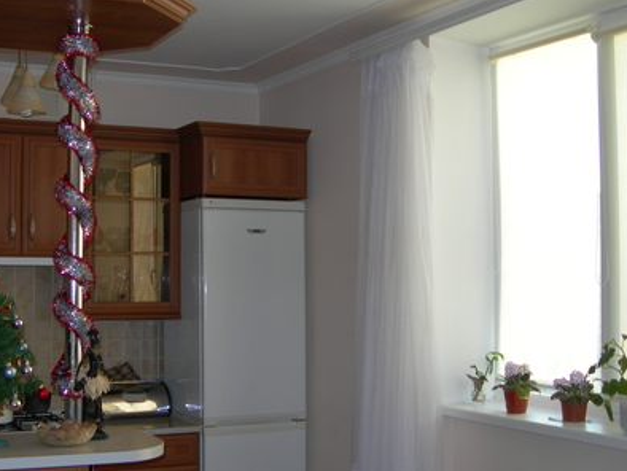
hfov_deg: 35.9
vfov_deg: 27.5
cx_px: 224
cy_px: 274
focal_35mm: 53
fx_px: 961
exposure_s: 1/30
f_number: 2.8
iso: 50
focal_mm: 7.8
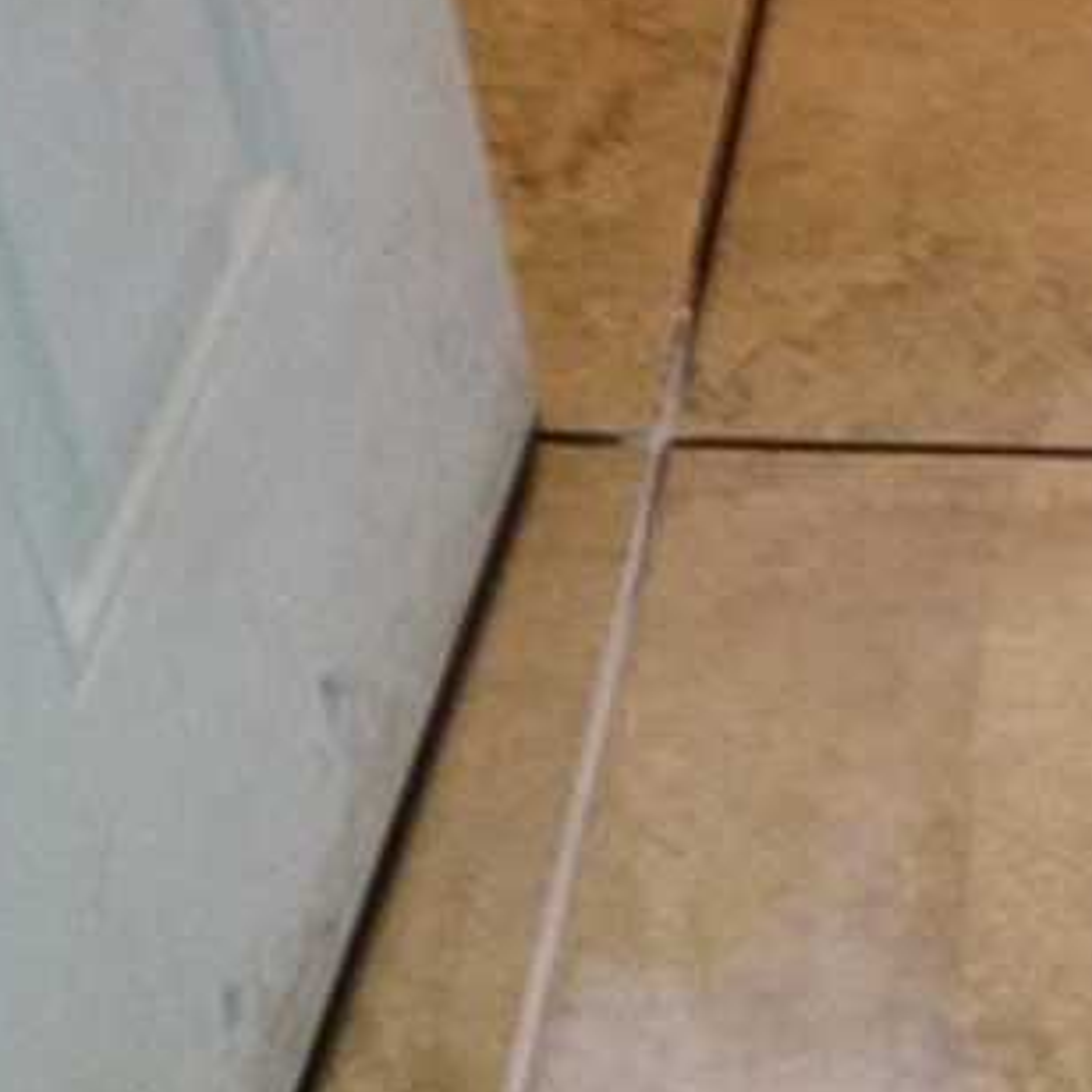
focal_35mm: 134
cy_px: 837
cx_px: 1583
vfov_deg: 13.0
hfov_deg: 12.5
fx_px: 4783
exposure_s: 1/20
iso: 125
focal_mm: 4.28
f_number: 2.4
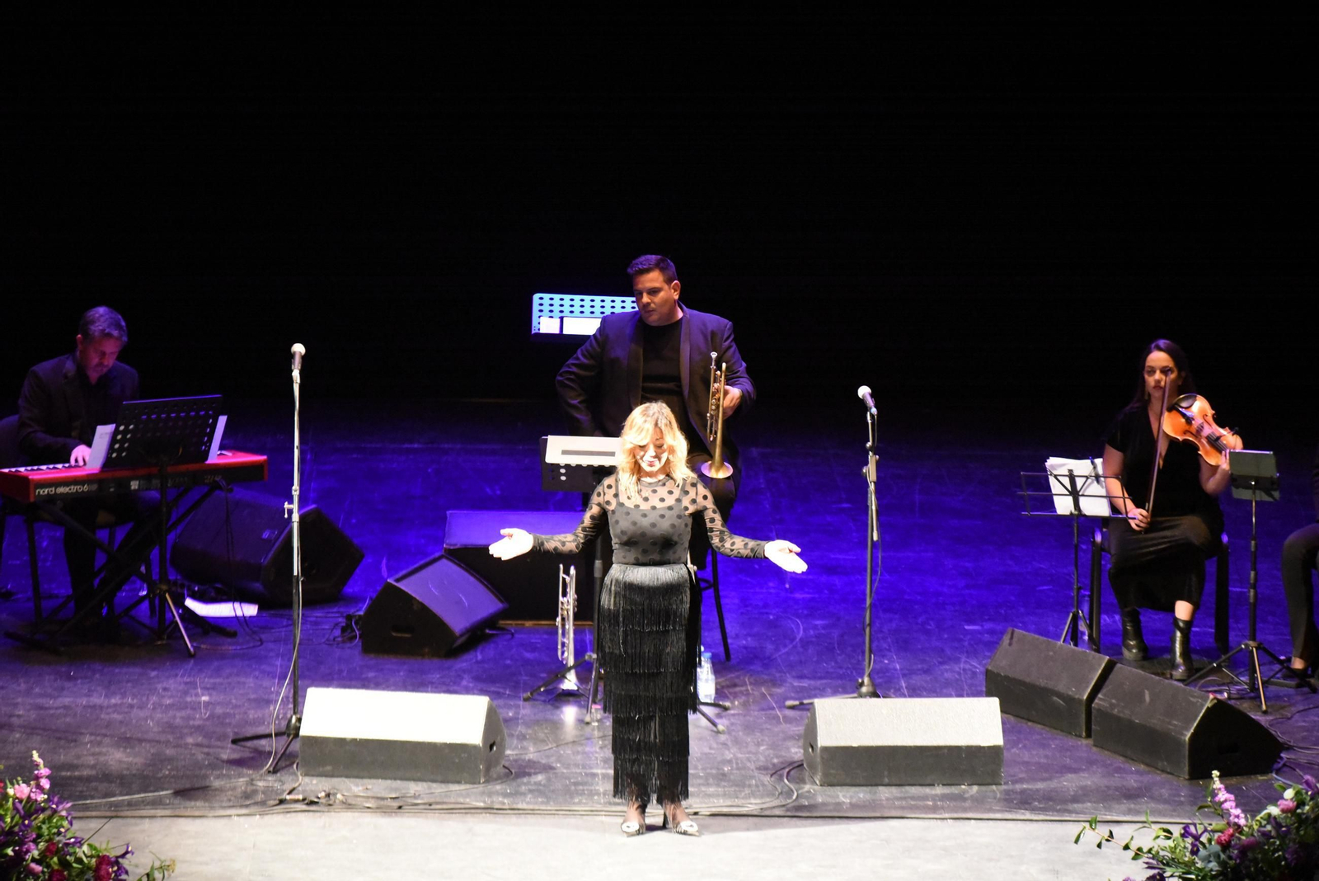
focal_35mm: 200
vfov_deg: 6.9
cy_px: 440
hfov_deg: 10.3
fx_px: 7330
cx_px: 660
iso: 11400
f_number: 2.8
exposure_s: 1/100
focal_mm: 200
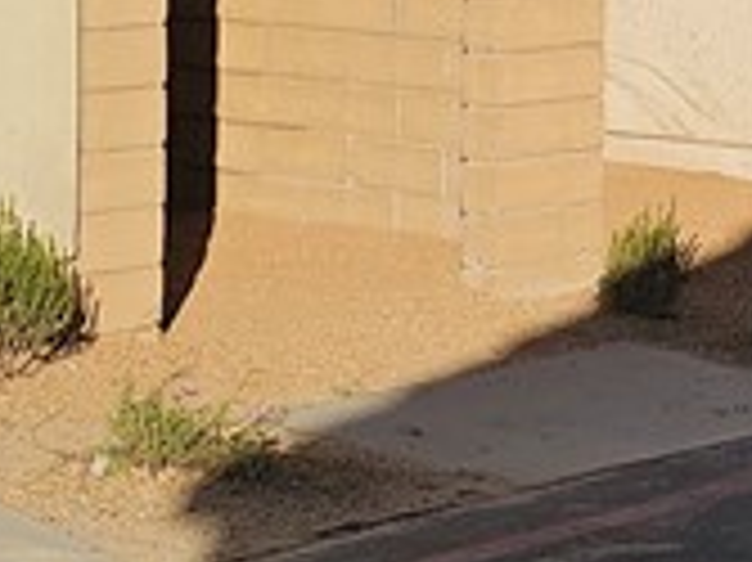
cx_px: 1297
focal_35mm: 141
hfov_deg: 12.9
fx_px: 3061
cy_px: -225
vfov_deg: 10.2
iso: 10
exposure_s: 1/1205
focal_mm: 6.3
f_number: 1.7
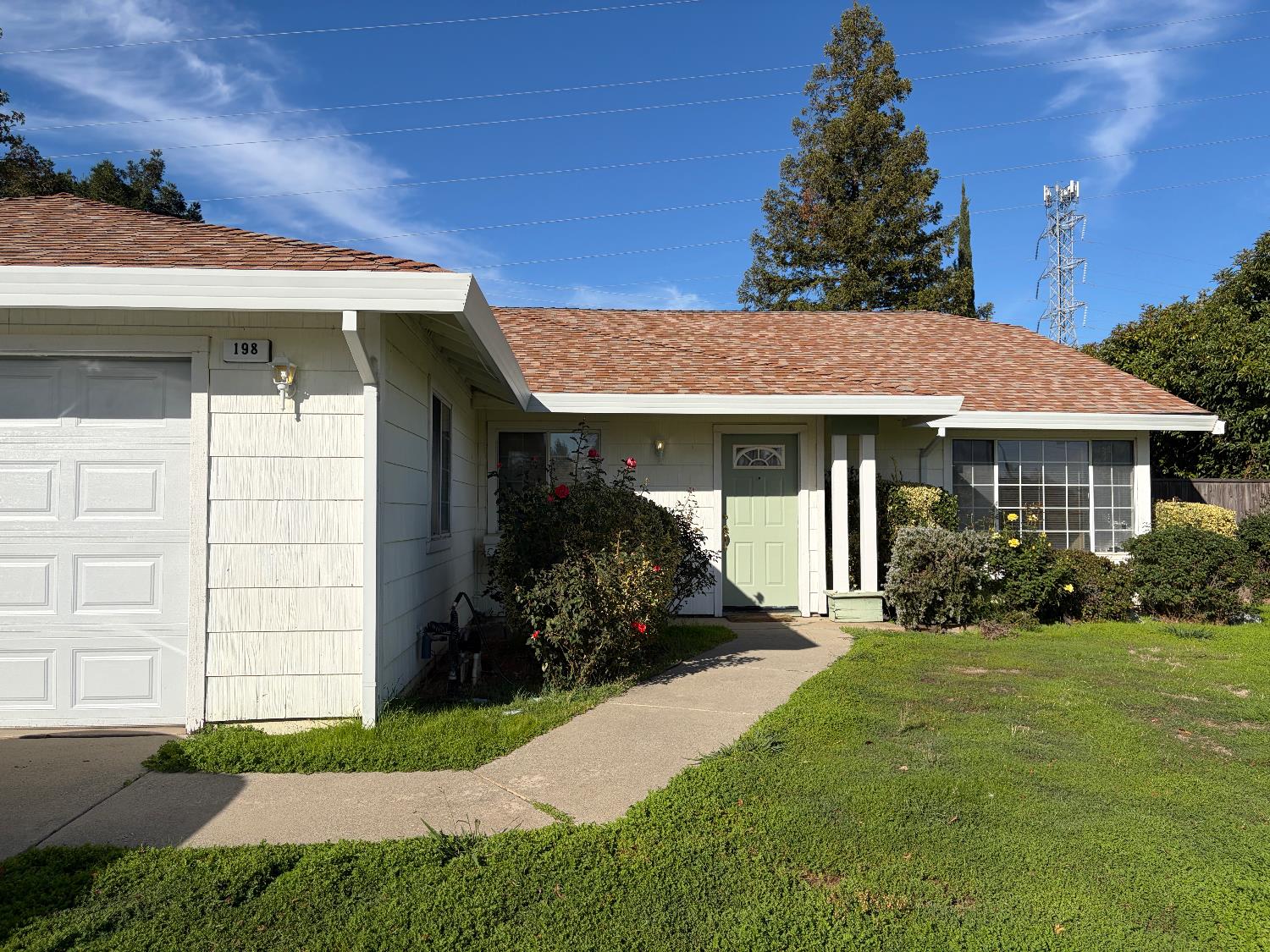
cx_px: 635
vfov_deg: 53.1
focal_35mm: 26
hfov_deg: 67.3
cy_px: 476
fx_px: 954
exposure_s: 1/8850
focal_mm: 5.96
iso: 64
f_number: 1.6
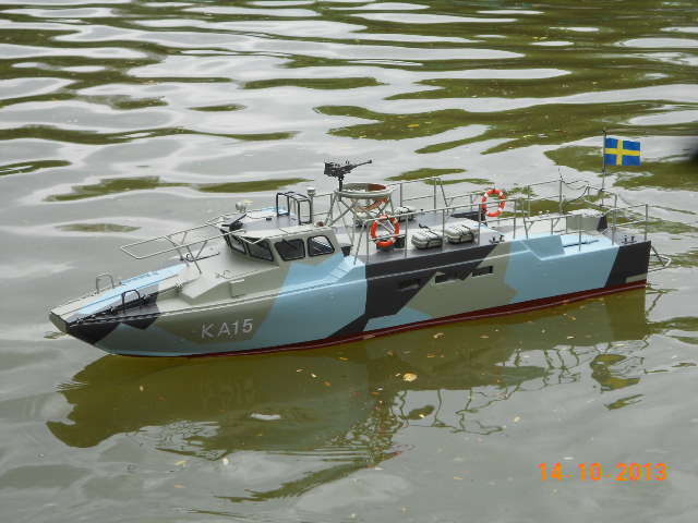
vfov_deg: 19.4
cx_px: 349
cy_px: 262
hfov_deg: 25.7
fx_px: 1532
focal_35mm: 76
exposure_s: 1/160
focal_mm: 13.5
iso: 80
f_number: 5.8
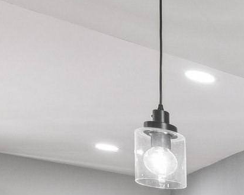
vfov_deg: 18.4
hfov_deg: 15.7
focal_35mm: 70
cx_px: 567
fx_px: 505
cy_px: 322
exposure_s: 1/15
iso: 400
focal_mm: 10
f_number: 5.6
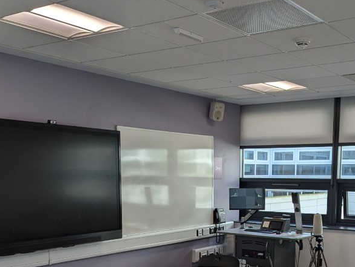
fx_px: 503
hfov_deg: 38.5
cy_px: 249
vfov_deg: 28.4
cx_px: 231
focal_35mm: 49
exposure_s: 1/351
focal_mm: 6.81
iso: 60
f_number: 1.85
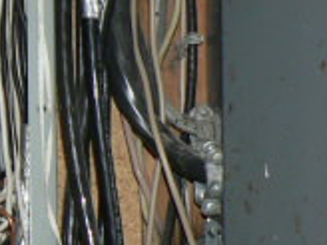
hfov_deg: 10.3
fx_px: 1700
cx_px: -279
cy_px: 123
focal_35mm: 180
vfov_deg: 8.2
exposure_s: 1/60
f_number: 2.8
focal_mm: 7.6
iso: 100
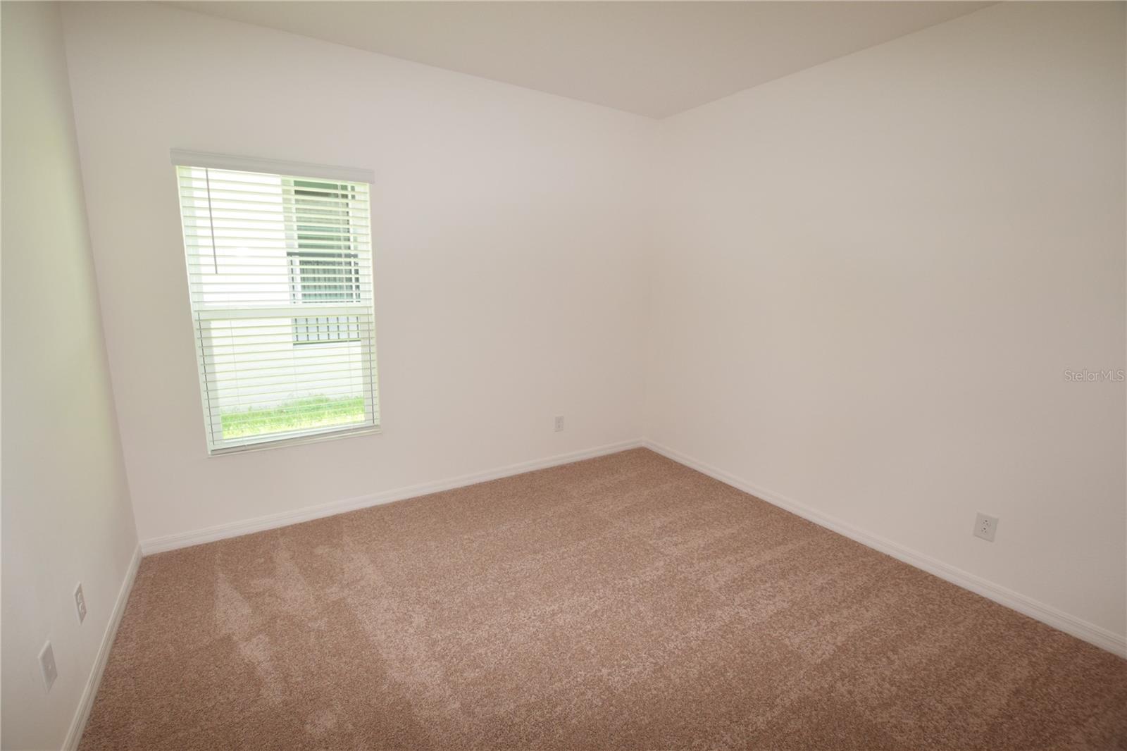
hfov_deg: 100.4
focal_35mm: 15
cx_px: 564
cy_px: 376
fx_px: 469
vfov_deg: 77.3
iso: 800
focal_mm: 10
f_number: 5
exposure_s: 1/100
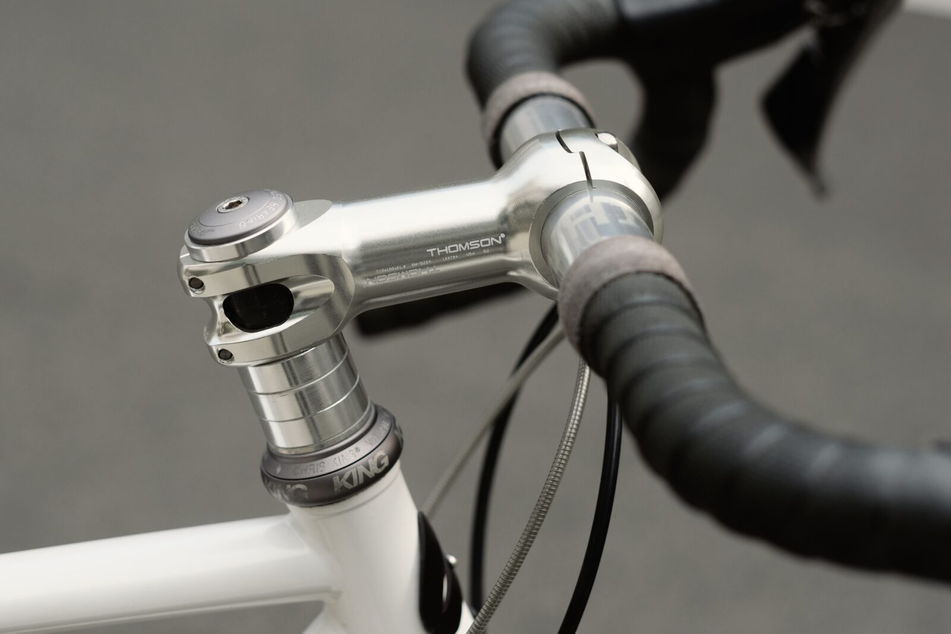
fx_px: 2219
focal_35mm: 84
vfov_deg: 16.3
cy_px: 317
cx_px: 476
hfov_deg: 24.2
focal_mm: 56
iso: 500
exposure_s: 1/1000
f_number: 2.8
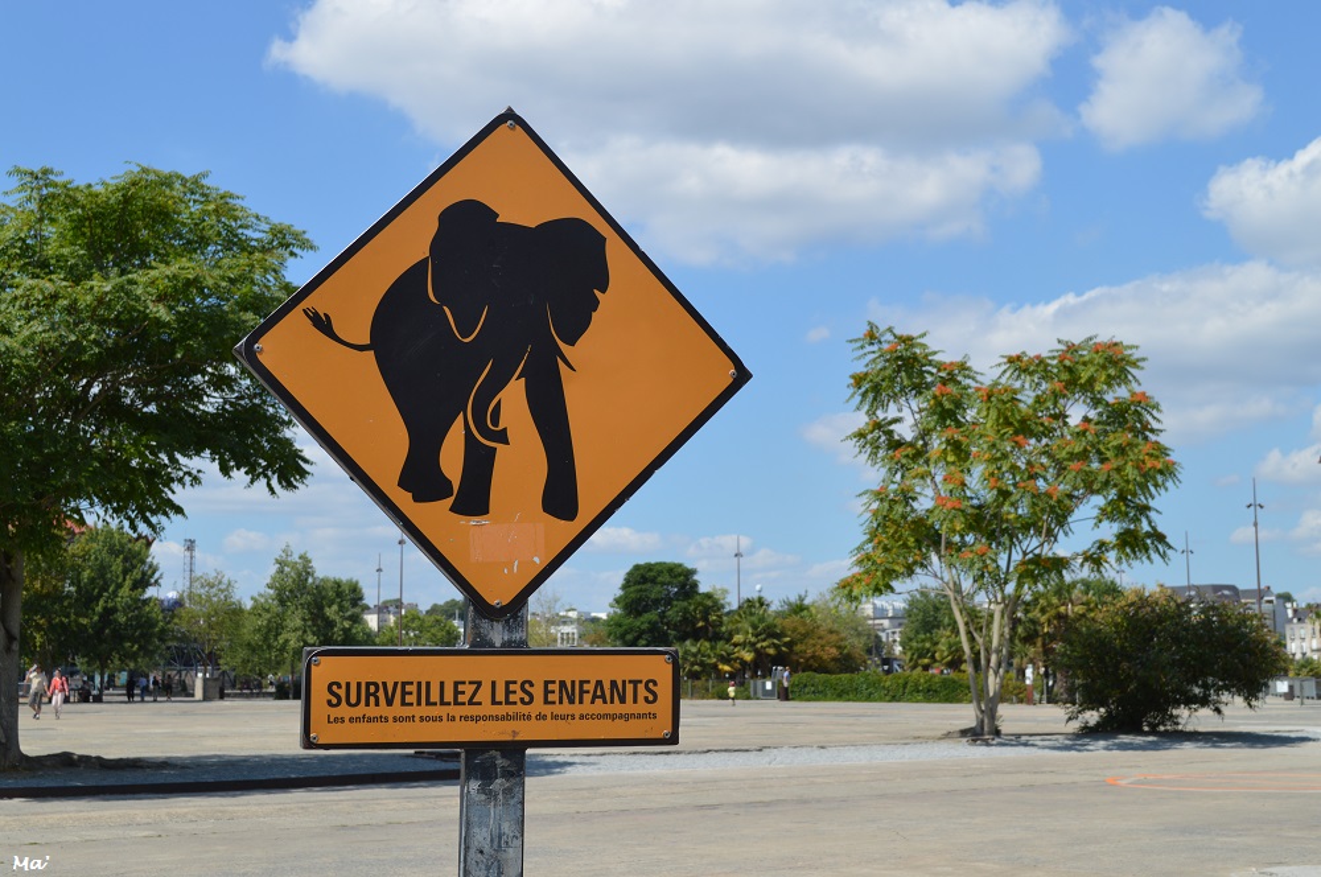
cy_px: 438
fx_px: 1759
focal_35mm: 48
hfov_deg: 41.2
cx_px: 660
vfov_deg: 28.0
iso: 100
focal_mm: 32
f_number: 9
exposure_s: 1/320
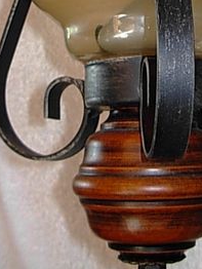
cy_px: -38
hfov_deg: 16.8
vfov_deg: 21.2
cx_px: 172
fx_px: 676
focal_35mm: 87
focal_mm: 6.3
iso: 79
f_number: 2.9
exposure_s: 1/22.6
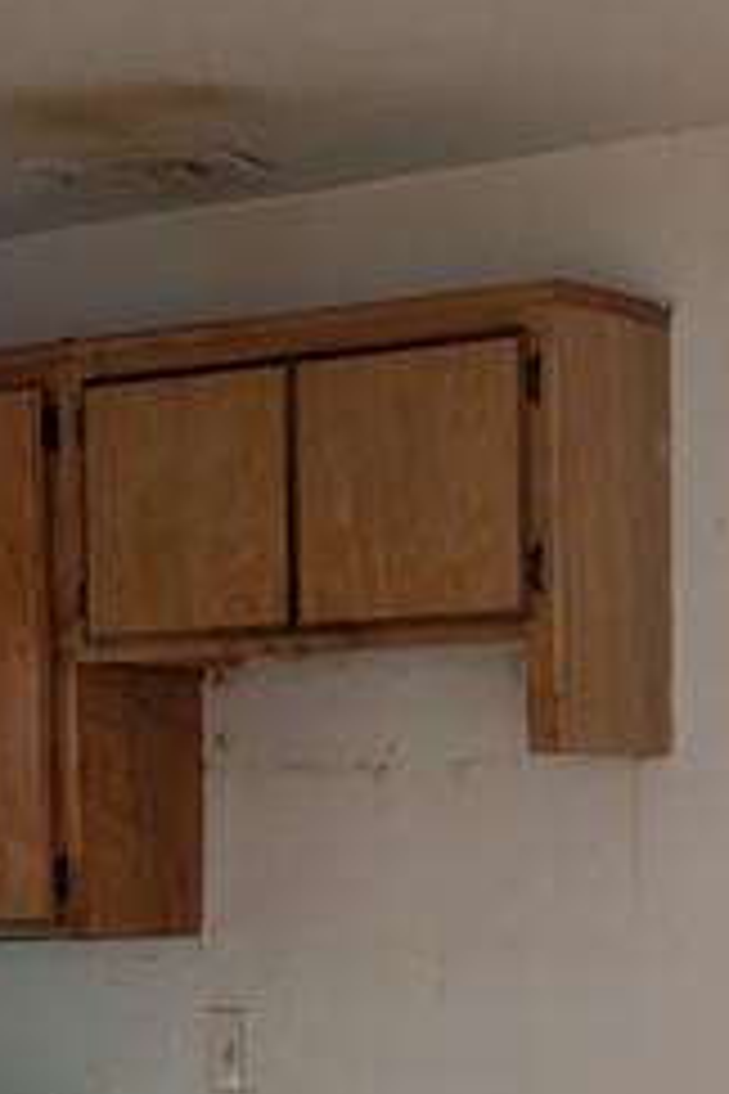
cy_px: 770
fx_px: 3189
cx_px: 295
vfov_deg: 19.4
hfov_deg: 13.0
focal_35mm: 105
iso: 433
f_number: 1.68
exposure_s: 1/81.4
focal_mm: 6.9
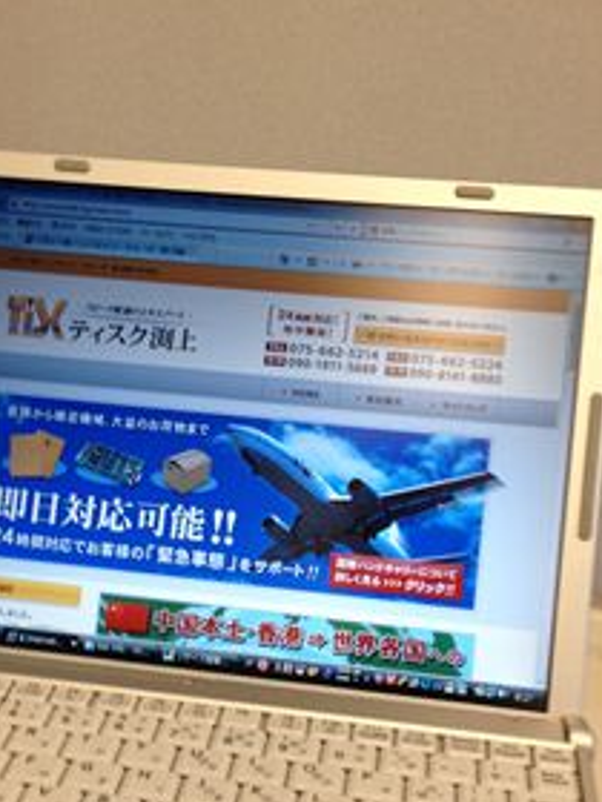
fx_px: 1391
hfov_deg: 24.4
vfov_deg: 32.0
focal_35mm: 60
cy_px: 518
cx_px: 226
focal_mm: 4.28
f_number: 2.4
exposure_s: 1/30
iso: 64
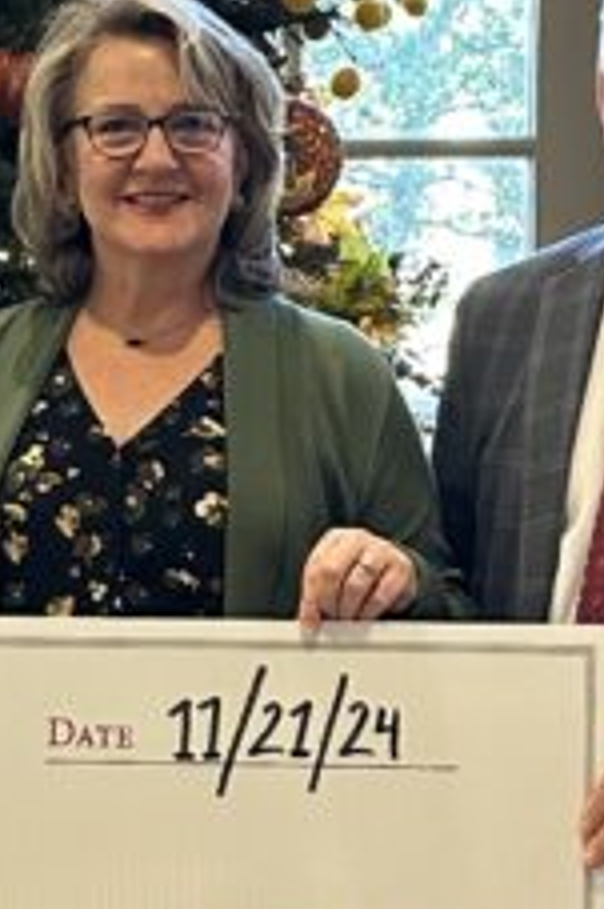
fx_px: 3327
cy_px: 597
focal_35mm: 132
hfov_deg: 10.3
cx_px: 20
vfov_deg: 15.5
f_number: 1.78
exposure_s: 1/60
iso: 320
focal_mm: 6.86
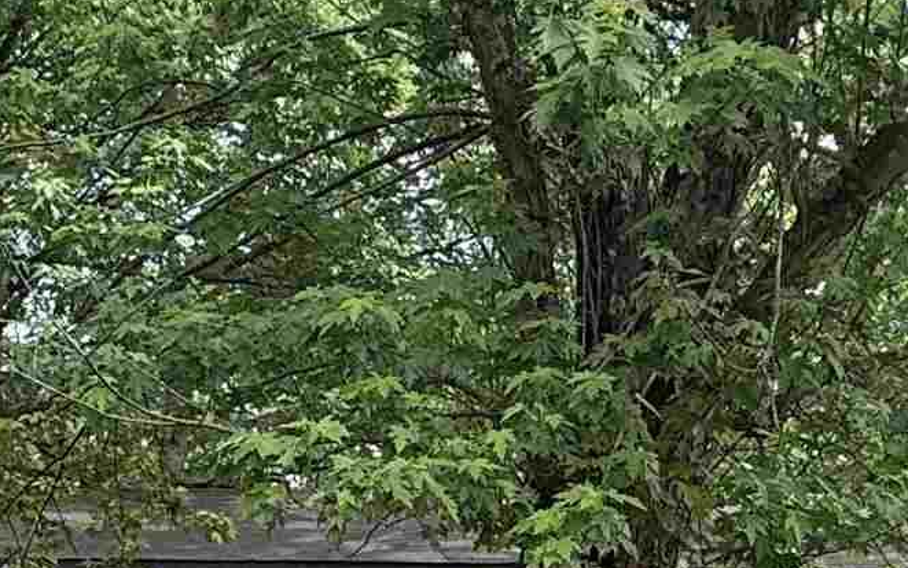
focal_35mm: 69
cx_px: 339
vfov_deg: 17.1
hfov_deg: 29.7
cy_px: 850
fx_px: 1707
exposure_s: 1/224
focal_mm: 2.22
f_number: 2.2
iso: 50
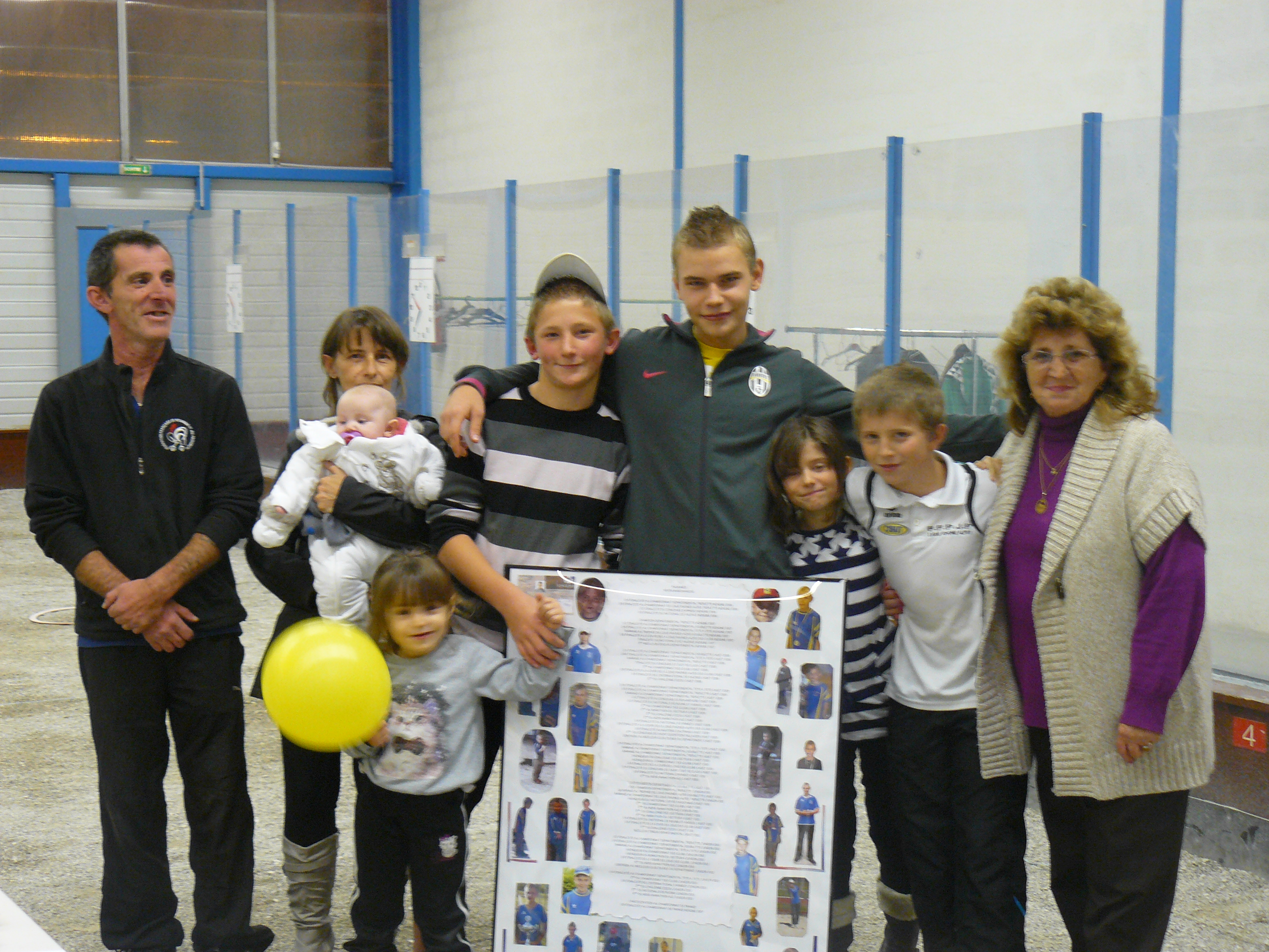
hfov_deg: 32.2
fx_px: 2200
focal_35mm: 60
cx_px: 634
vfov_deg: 24.4
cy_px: 476
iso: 200
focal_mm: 10.1
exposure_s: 1/10
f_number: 2.8
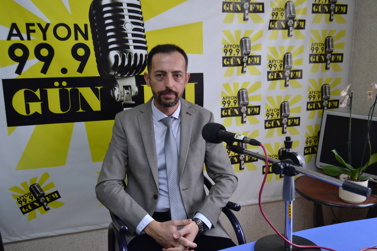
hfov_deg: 55.1
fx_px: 361
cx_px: 188
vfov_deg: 38.4
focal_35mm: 34
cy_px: 126
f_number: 4
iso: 400
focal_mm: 23
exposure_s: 1/60
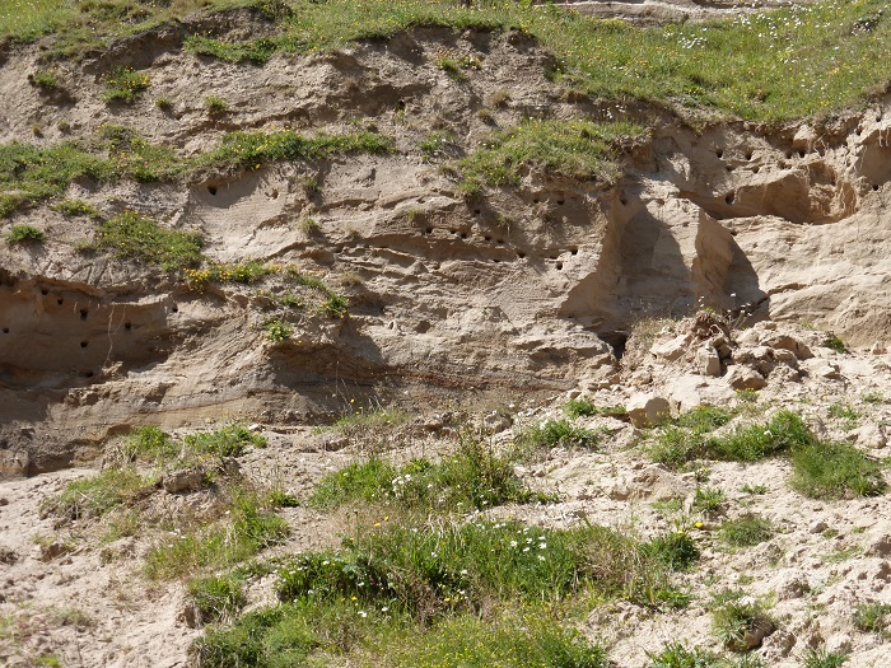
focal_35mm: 79
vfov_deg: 18.7
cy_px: 334
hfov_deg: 24.7
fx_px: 2033
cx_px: 446
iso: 100
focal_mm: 13.3
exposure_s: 1/320
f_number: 5
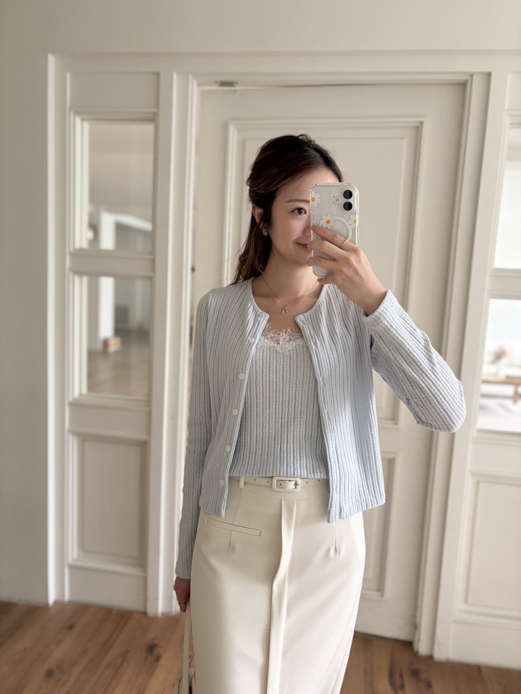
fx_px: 522
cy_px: 347
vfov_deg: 67.3
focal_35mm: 26
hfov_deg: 53.1
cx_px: 260
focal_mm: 5.96
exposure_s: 1/60
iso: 200
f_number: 1.6
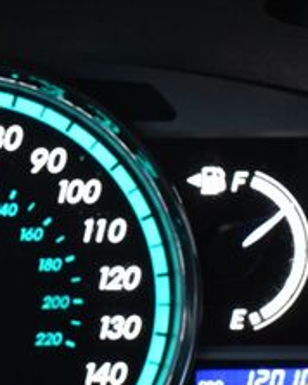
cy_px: 198
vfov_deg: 17.5
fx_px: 1244
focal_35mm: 109
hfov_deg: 13.8
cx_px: -21
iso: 2500
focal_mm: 27
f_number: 7.1
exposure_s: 1/25
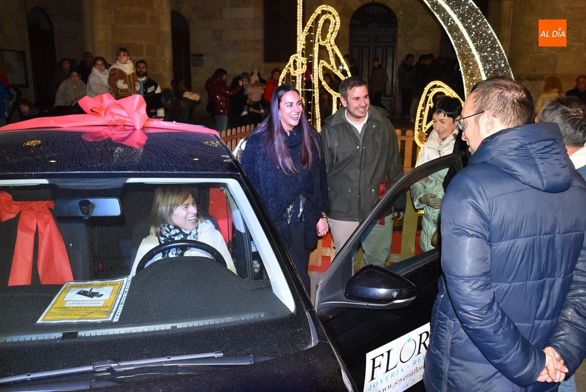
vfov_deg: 43.7
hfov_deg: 61.9
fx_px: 489
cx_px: 293
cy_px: 196
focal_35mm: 30
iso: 800
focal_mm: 20
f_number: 4.5
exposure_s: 1/80
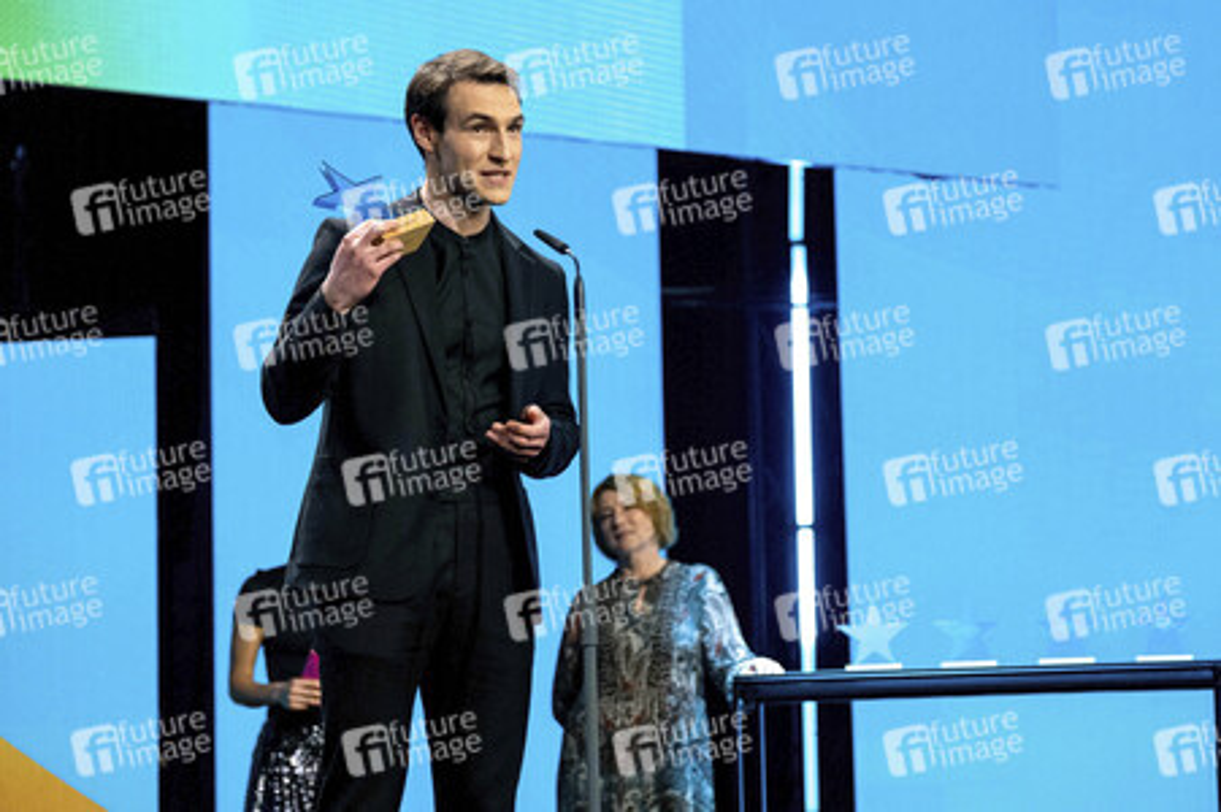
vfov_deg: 11.3
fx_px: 4101
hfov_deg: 16.9
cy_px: 406
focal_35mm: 121
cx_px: 610
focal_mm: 80.4
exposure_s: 1/350
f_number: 2.8
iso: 2500
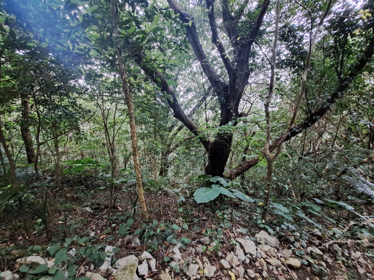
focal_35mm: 13
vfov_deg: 89.9
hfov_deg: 106.2
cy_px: 140
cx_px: 187
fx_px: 140
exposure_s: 1/24
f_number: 2.2
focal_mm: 1.74
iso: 500
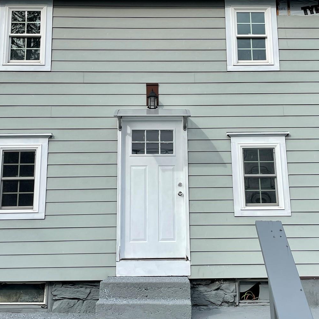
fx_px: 490
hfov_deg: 36.0
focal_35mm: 47
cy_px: 149
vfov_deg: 36.0
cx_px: 176
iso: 32
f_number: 1.6
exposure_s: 1/2174
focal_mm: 4.2
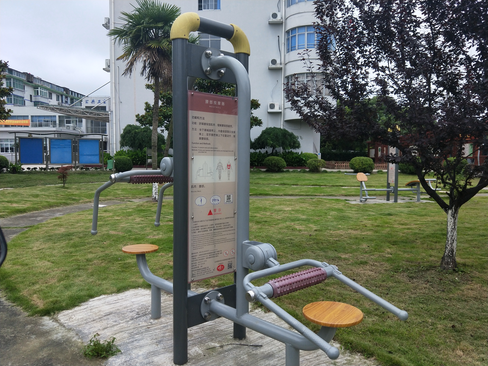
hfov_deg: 69.4
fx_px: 352
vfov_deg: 54.9
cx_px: 244
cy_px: 183
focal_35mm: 25
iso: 49
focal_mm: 4.27
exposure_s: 1/263
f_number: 1.7
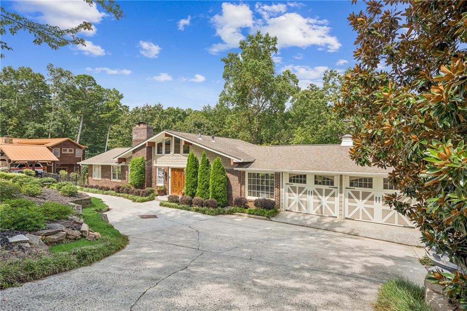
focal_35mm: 17
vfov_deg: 70.3
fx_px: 220
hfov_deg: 93.3
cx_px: 234
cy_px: 156
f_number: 5.6
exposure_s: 1/320
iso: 100
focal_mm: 17
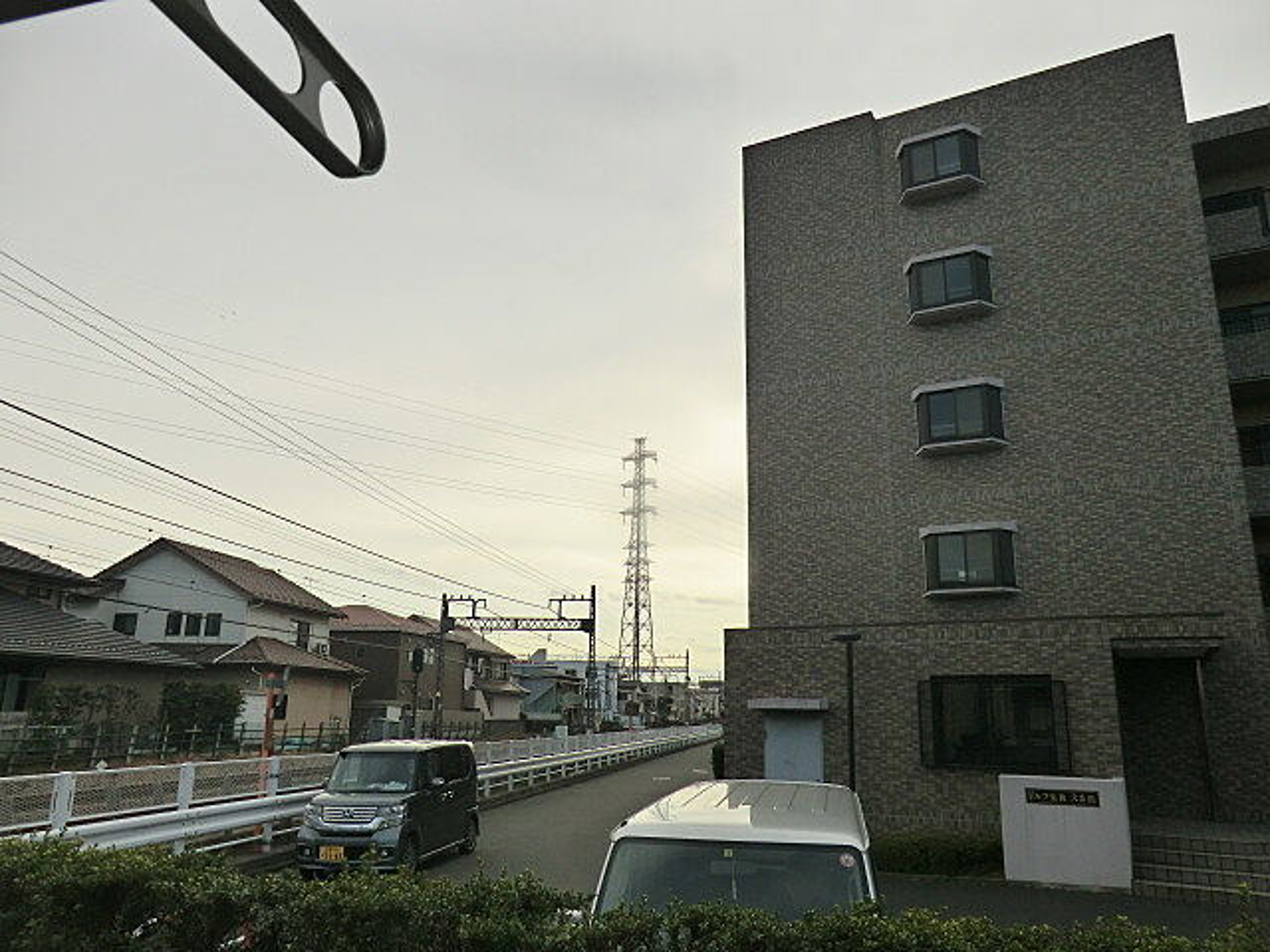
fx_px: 881
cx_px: 635
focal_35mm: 24
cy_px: 476
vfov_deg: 56.8
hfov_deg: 71.6
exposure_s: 1/400
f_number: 7.5
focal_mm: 4.3
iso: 80
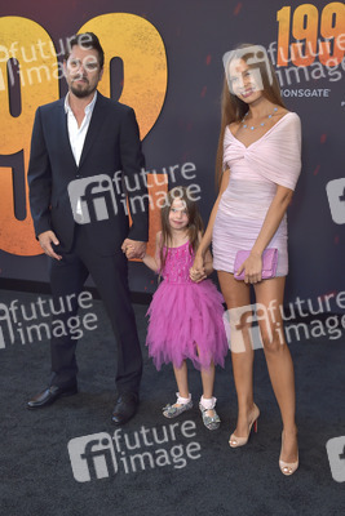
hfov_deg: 35.1
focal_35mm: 38
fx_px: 546
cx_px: 172
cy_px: 258
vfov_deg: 50.7
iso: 640
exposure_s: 1/250
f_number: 6.3
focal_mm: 38
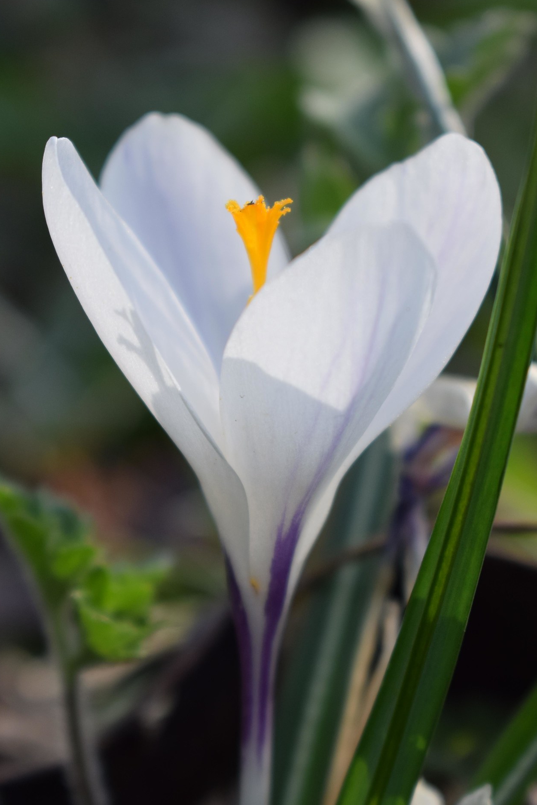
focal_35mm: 106
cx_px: 238
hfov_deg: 13.0
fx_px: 2363
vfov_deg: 19.3
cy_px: 476
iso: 400
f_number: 5.6
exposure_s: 1/640
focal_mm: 55
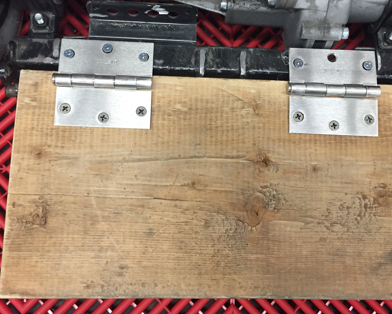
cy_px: 138
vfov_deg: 38.2
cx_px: 222
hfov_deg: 46.7
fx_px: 452
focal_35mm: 39
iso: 160
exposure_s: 1/30
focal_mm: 4.15
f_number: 2.2
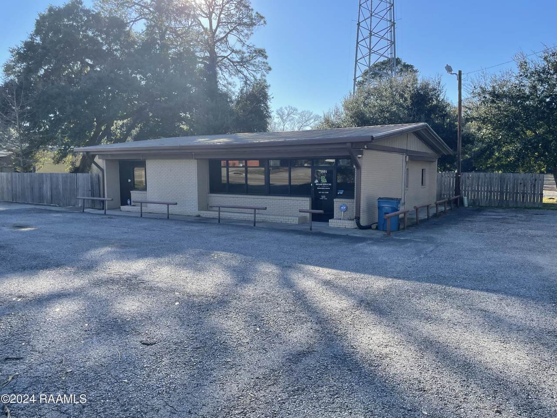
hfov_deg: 67.3
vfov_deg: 53.1
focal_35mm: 26
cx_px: 278
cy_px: 209
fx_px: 418
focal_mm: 4.2
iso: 32
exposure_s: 1/1208
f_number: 1.6
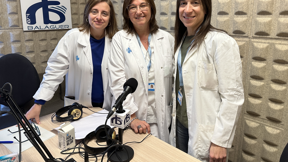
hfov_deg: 69.9
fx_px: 206
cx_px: 145
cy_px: 55
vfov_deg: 42.3
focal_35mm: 27
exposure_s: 1/100
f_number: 1.78
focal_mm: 6.86
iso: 200
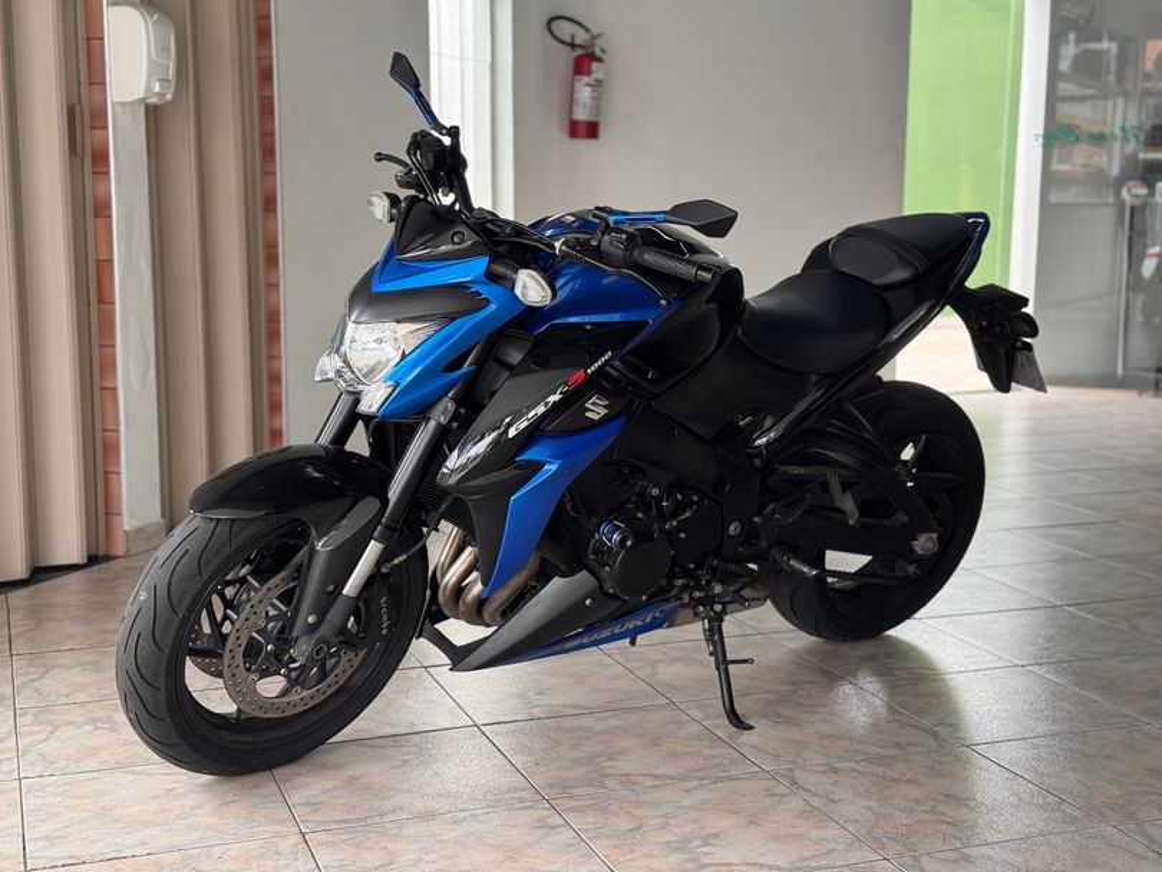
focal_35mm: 48
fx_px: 1612
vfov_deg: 30.3
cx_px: 581
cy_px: 436
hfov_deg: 39.6
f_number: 1.78
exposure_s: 1/184
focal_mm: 6.76
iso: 50
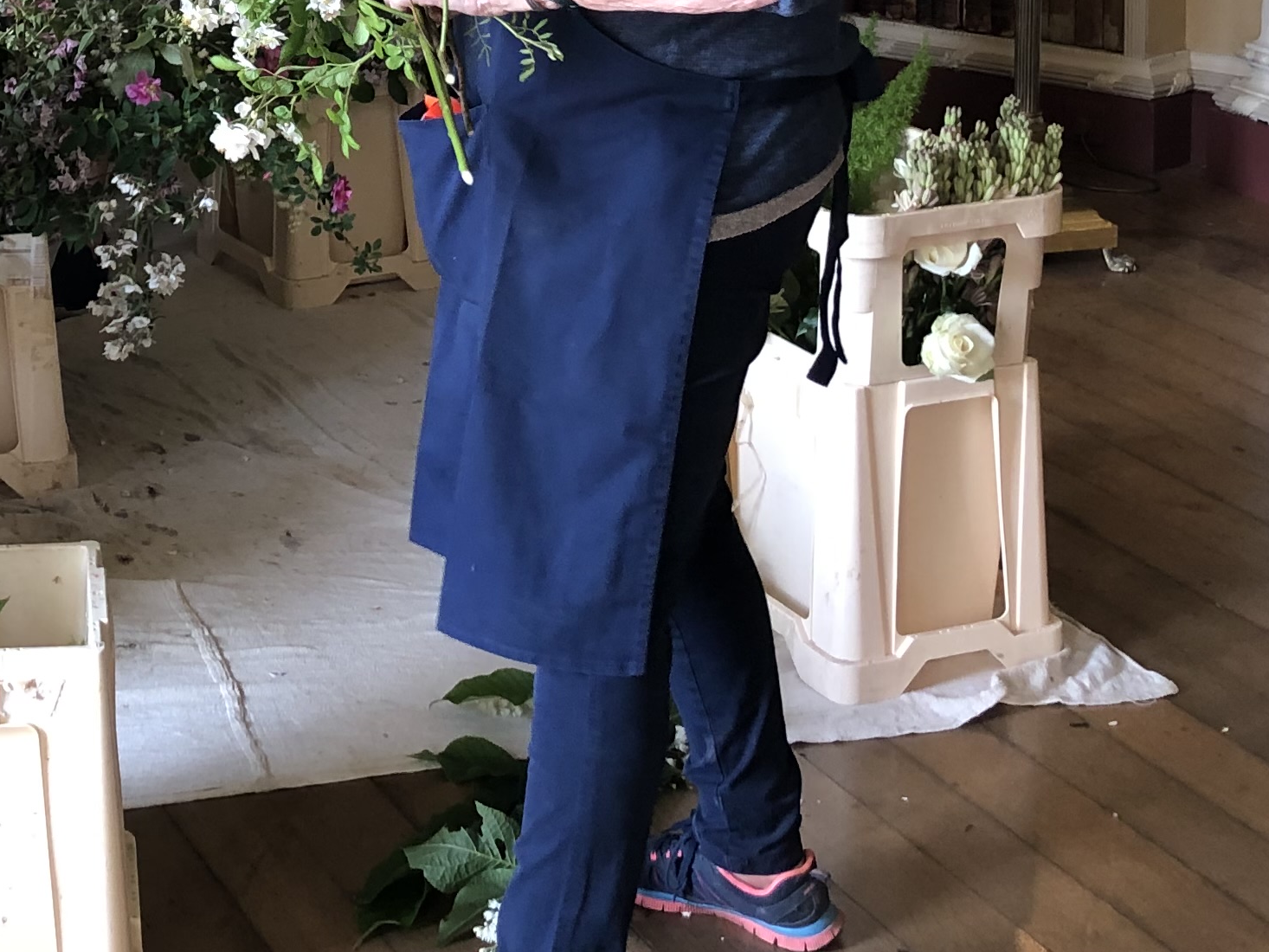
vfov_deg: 18.2
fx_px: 2823
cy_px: -176
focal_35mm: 77
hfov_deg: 24.5
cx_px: 107
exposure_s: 1/60
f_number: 1.8
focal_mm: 3.99
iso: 100
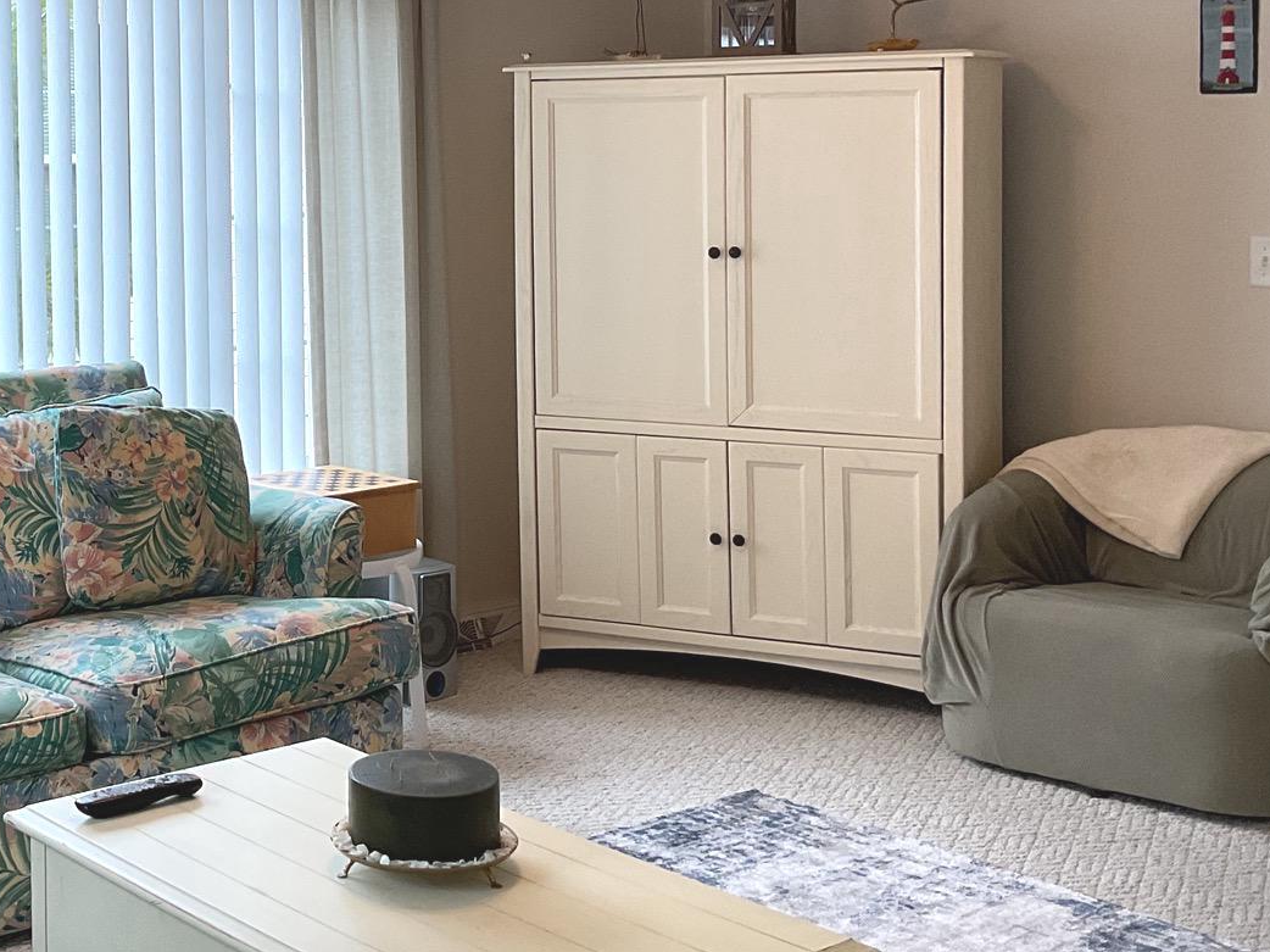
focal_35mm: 57
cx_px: 234
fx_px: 2091
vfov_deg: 25.3
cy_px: 213
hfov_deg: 32.7
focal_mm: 3
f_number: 1.8
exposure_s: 1/120
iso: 50
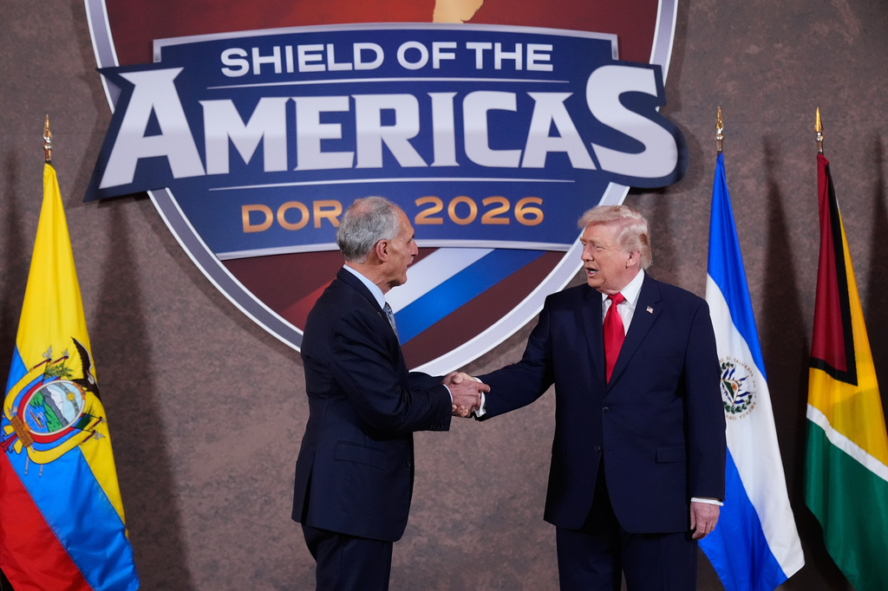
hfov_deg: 33.9
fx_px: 1455
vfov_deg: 23.0
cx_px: 444
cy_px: 296
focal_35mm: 59
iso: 5000
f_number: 4
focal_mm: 59
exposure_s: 1/320
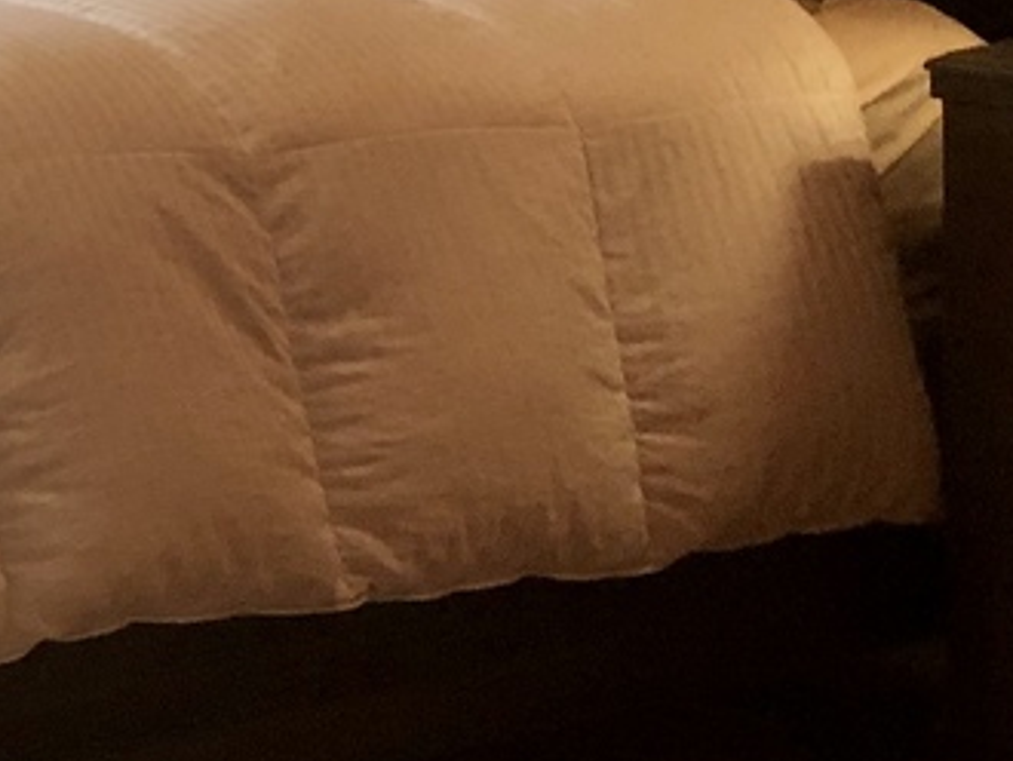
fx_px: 3573
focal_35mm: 122
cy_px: -138
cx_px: -1105
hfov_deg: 13.5
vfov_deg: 11.9
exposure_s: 1/20
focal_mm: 4
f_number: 1.8
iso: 40
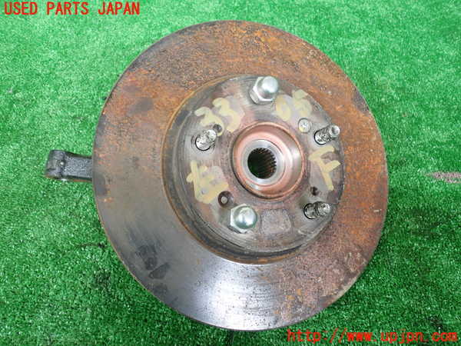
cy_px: 173
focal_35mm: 30
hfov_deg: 60.0
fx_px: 400
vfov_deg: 46.8
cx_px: 230
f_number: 2.3
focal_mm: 5.4
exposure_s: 1/50
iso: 200
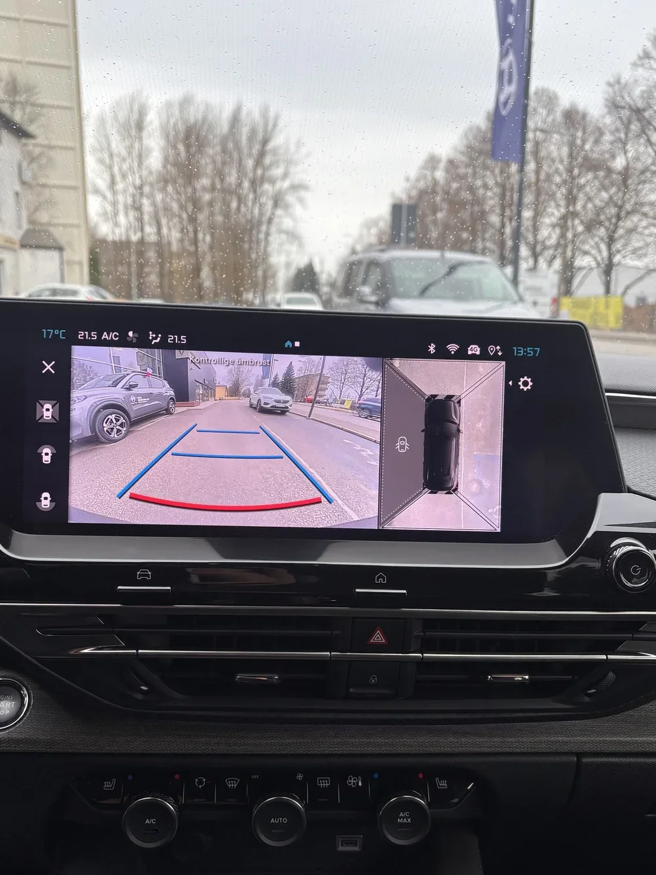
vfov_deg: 58.1
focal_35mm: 31
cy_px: 499
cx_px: 299
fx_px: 784
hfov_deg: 45.4
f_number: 1.6
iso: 50
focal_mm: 5.96
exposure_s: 1/330
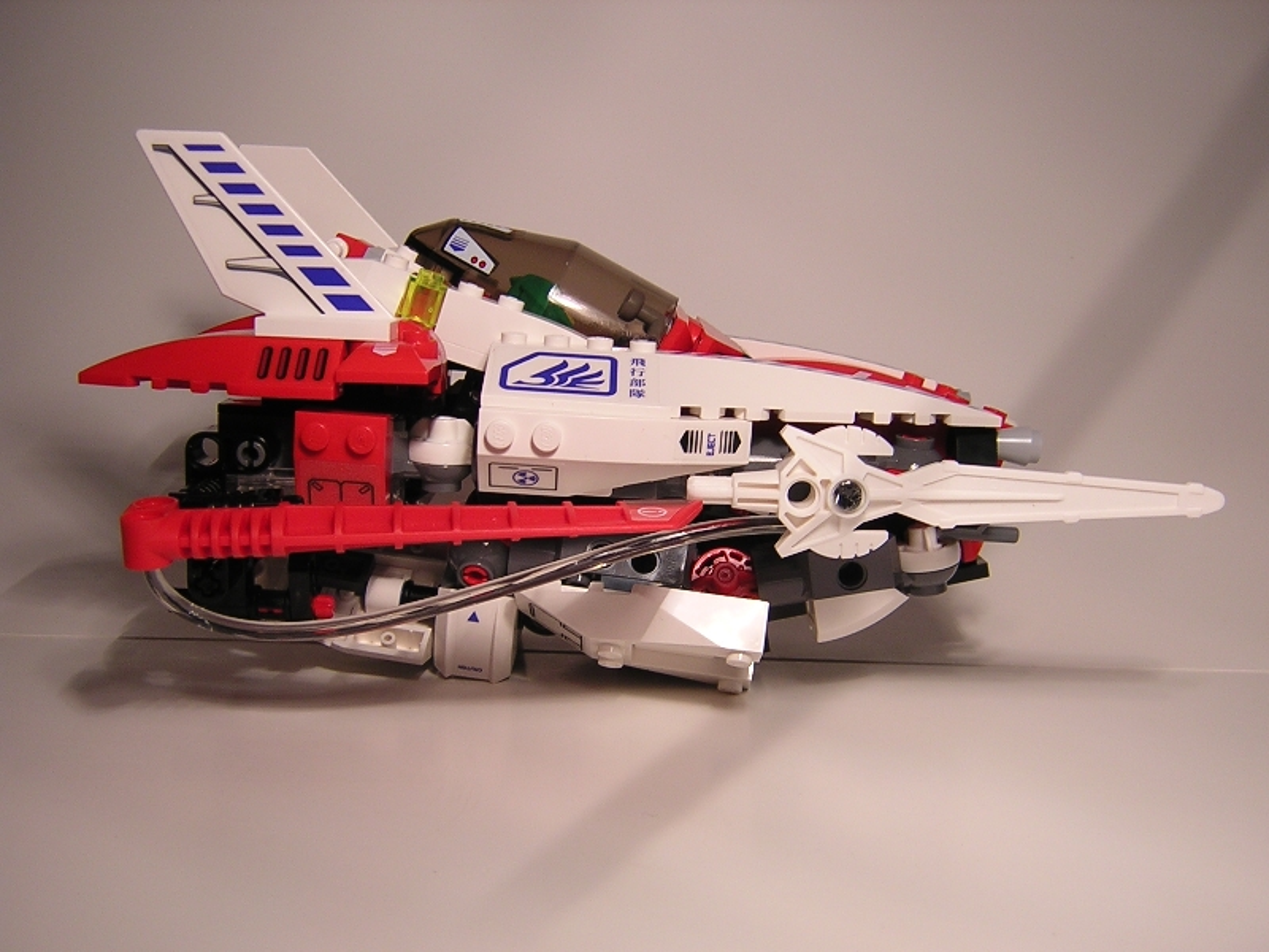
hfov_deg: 51.4
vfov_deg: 39.7
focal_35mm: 36
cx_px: 634
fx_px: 1320
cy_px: 476
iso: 100
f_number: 2.6
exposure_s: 1/54.4
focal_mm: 4.7
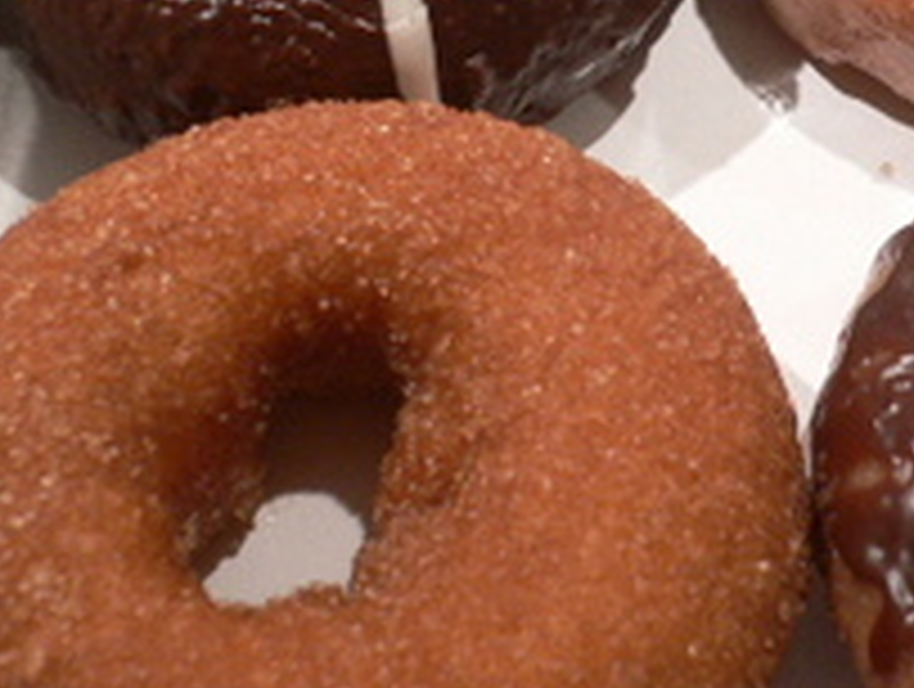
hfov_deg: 22.5
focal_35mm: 86
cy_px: 92
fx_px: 2275
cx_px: 671
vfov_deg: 17.0
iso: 100
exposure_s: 1/25
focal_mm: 5.8
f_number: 2.8
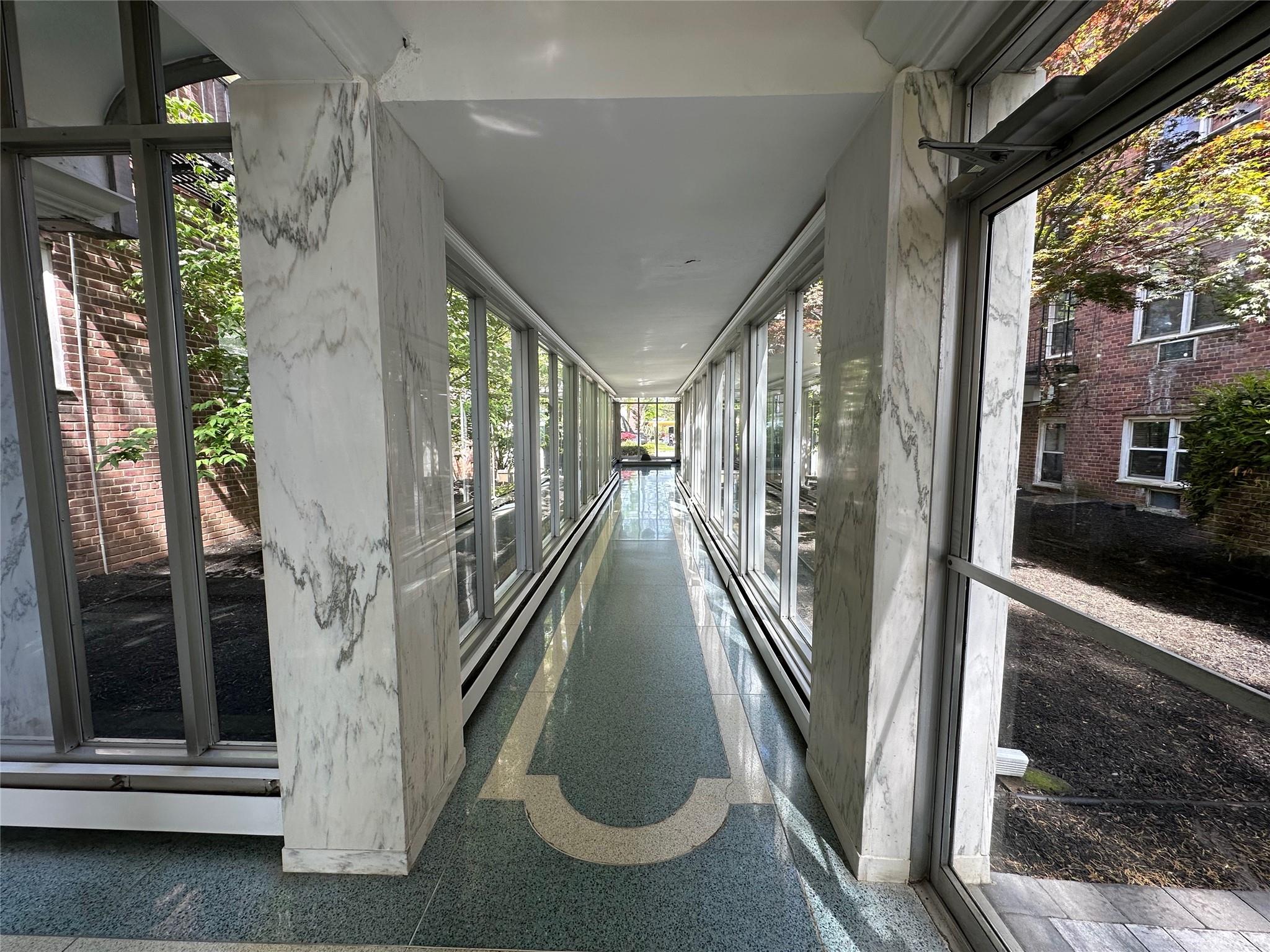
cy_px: 476
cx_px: 635
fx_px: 514
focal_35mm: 14
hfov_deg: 102.1
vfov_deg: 85.7
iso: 40
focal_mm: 2.22
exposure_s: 1/131
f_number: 2.2
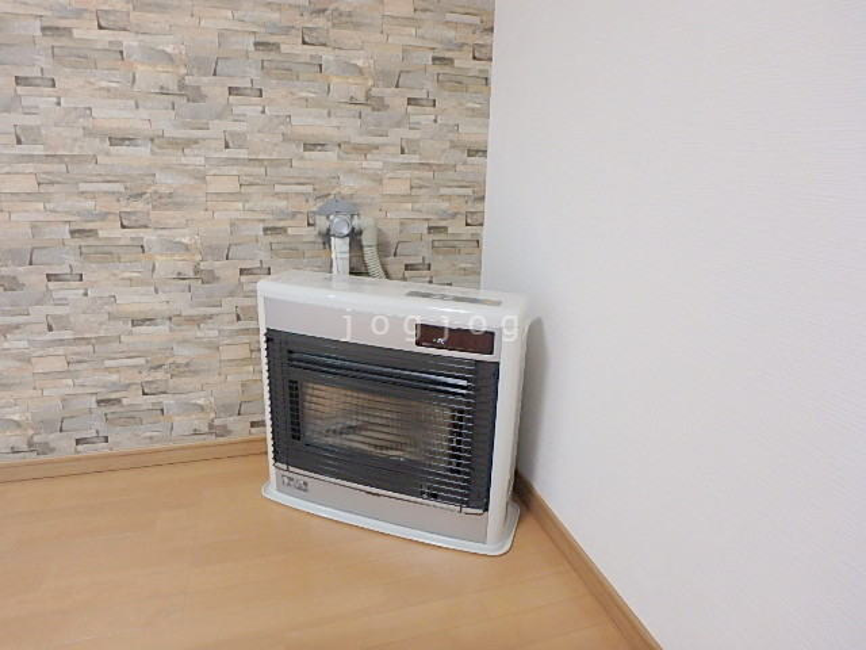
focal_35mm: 21
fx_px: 525
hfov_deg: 79.0
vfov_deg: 63.4
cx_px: 433
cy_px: 325
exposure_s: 1/30
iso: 320
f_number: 3.5
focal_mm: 3.7
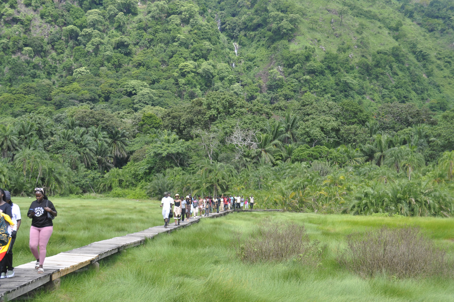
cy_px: 151
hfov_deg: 45.0
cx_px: 227
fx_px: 548
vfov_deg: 30.8
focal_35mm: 44
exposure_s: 1/200
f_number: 7.1
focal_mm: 29
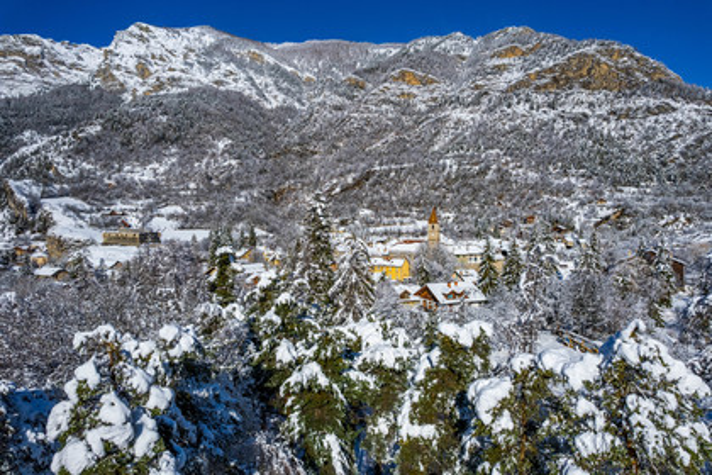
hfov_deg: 78.6
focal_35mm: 22
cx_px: 356
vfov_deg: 57.2
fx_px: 435
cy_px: 238
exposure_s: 1/6400
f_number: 2.8
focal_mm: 8.4
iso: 100
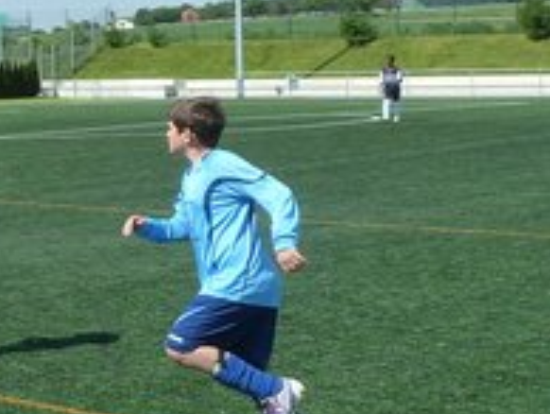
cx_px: -439
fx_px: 1432
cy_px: 86
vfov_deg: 16.3
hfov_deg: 17.6
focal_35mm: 90
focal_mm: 4.1
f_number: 4.5
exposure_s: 1/400
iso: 125
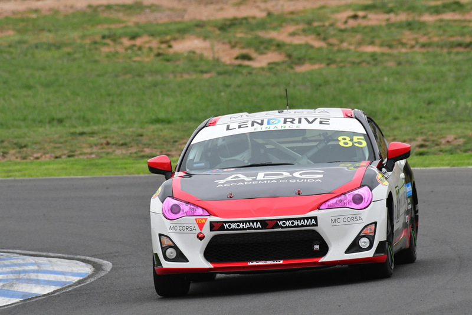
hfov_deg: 2.7
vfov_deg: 1.8
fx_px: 9836
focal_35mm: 750
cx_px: 236
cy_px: 158
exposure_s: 1/640
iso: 1600
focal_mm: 500
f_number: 10
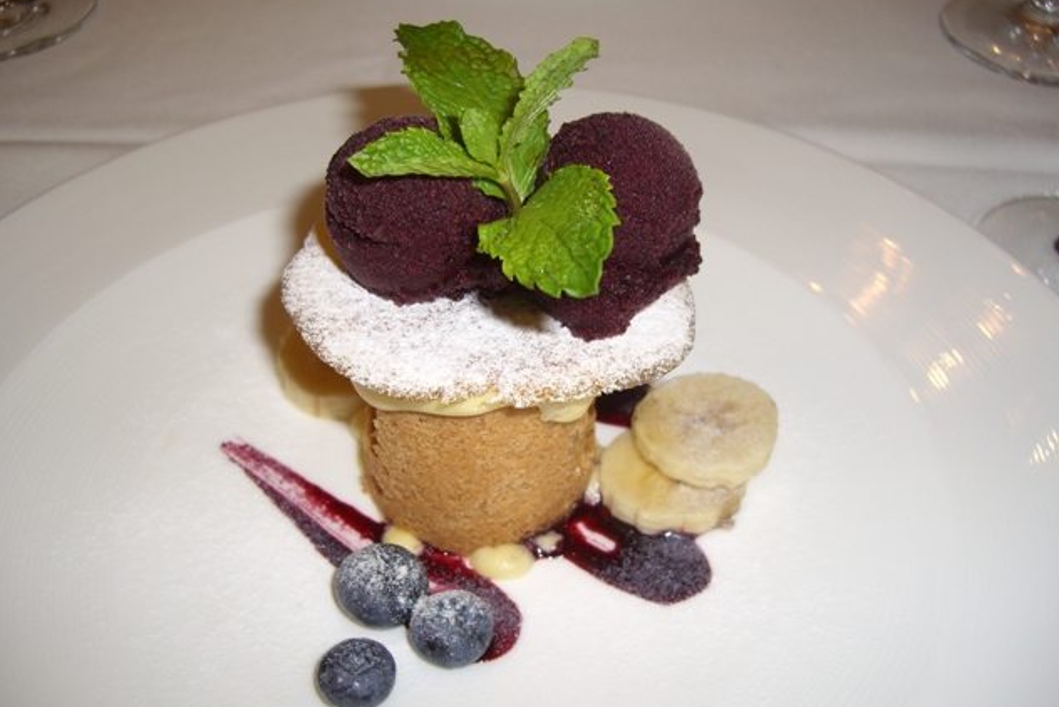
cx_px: 535
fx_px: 1177
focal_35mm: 40
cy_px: 355
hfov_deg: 48.4
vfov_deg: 33.4
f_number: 2.8
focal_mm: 7.9
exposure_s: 1/60
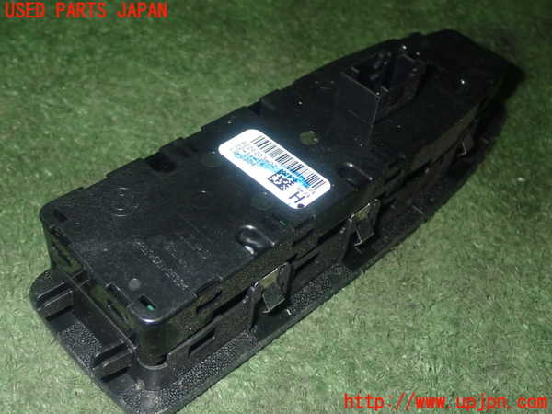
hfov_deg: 42.9
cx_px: 276
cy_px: 207
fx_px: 702
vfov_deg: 32.9
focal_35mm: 44
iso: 640
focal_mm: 7.84
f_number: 9
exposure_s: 1/40
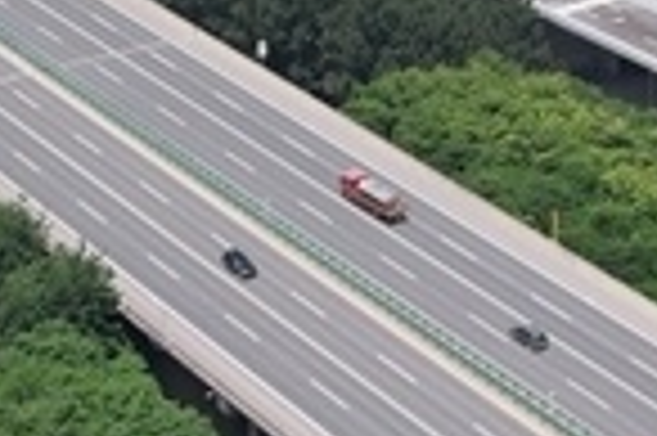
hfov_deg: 16.0
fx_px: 2333
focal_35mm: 128
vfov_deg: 10.6
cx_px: 360
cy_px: 34
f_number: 2.8
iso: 100
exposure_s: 1/1600
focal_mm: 8.38
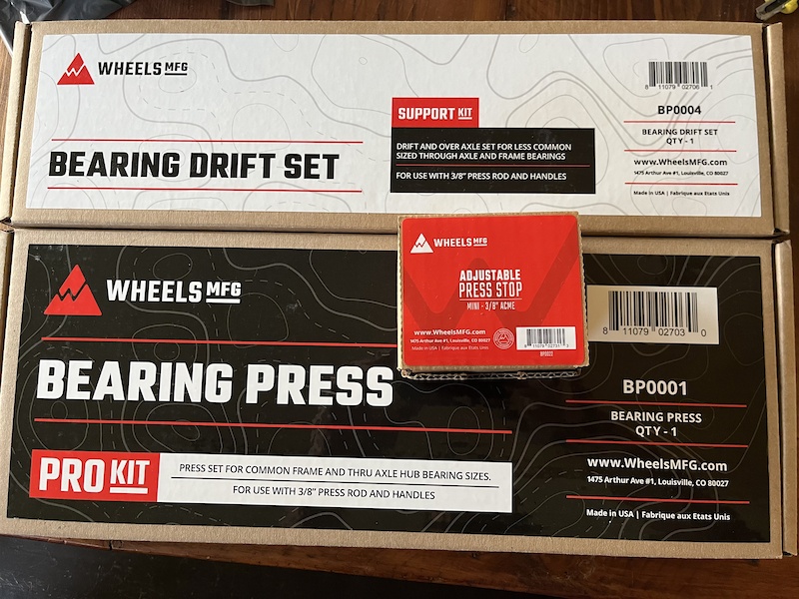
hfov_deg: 67.3
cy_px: 300
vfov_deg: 53.1
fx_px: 600
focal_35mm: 26
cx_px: 400
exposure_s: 1/60
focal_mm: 5.1
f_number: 1.6
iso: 320
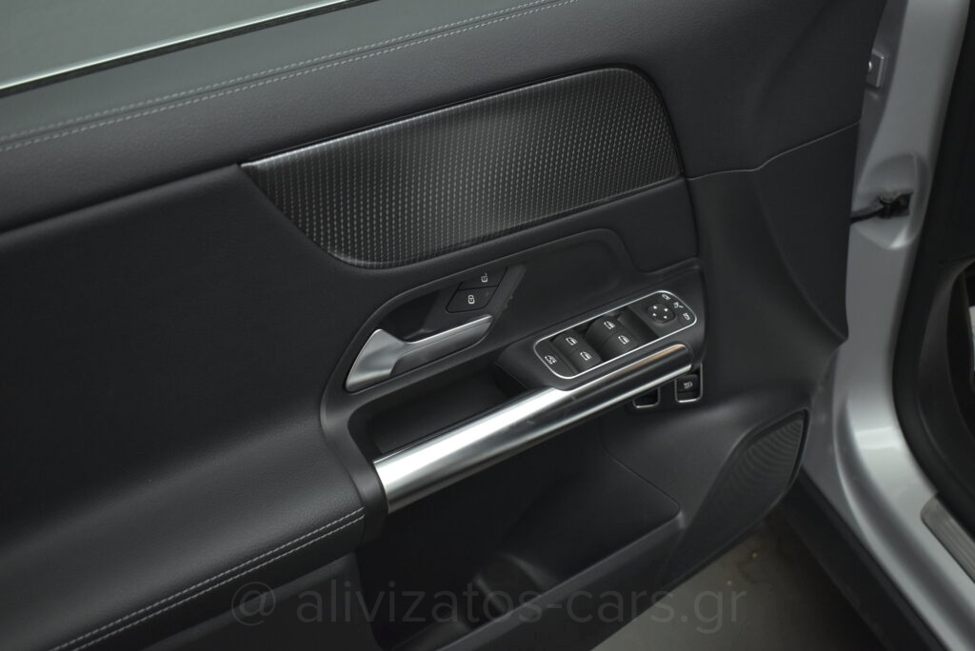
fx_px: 1057
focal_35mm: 39
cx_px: 488
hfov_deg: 49.5
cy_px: 326
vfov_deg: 34.3
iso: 1600
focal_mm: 26
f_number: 4
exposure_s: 1/125
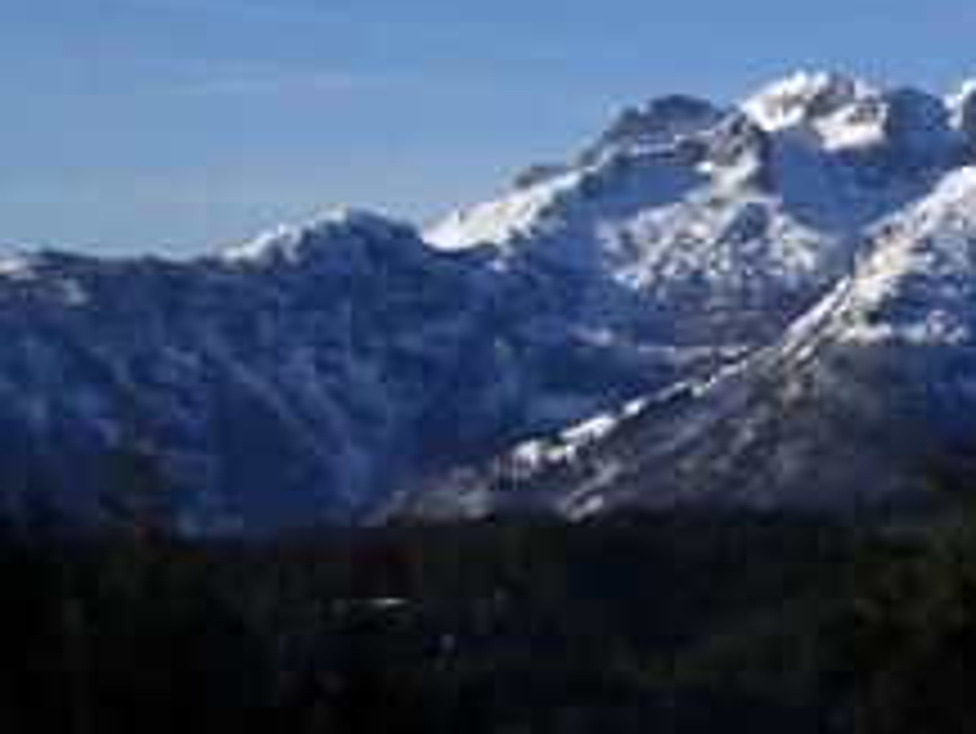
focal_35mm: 113
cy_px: 707
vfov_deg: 13.0
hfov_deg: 14.0
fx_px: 3188
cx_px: 2078
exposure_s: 1/2000
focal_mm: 4.1
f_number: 3.5
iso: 80
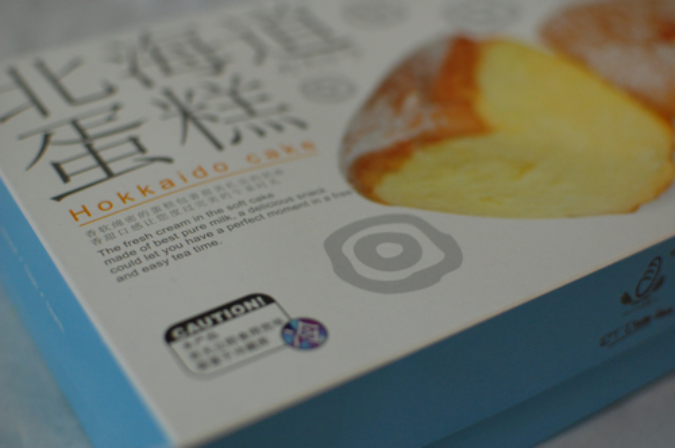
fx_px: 983
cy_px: 224
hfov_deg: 37.9
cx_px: 338
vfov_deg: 25.7
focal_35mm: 52
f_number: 2.8
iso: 800
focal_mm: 35
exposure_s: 1/30
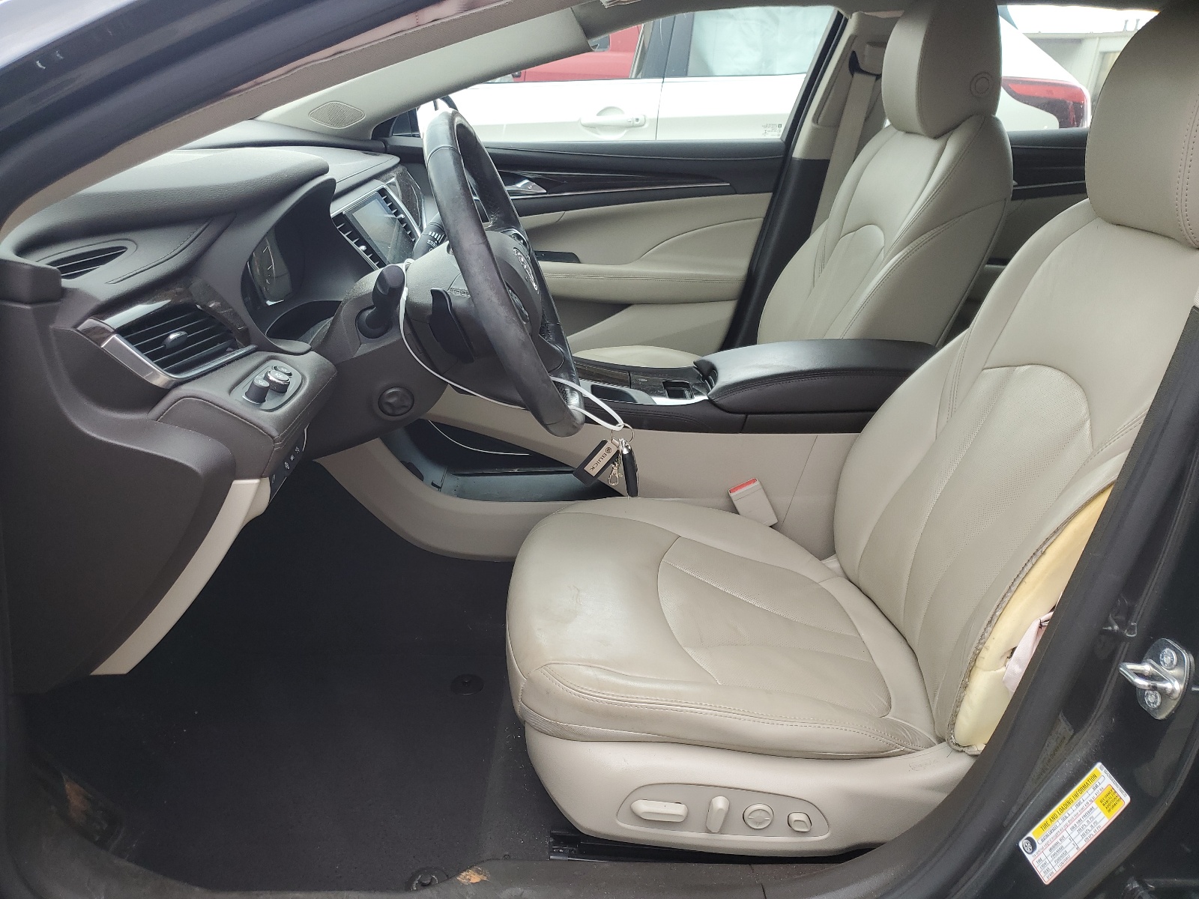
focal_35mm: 26
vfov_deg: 53.1
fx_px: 901
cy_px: 450
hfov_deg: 67.3
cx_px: 600
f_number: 1.5
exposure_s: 1/143
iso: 50
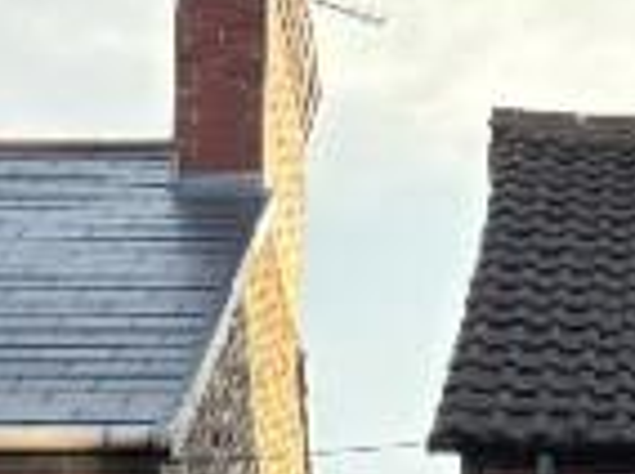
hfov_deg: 10.3
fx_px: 3443
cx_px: 881
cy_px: 1306
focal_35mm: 188
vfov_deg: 7.2
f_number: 1.6
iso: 50
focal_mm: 5.96
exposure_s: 1/397
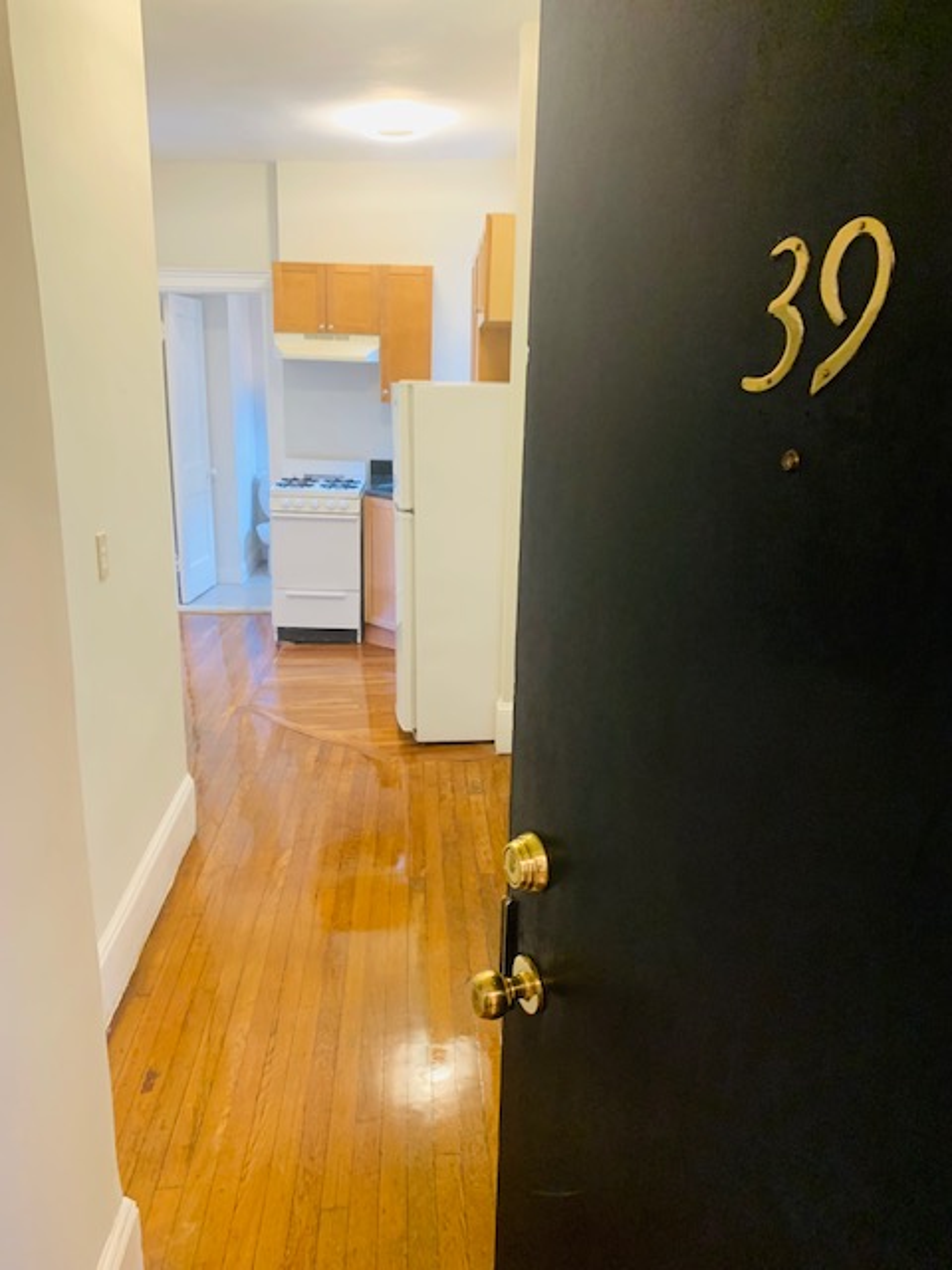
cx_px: 476
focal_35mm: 26
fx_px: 953
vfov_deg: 67.3
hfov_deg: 53.1
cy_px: 635
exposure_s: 1/60
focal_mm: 4.25
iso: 200
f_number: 1.8
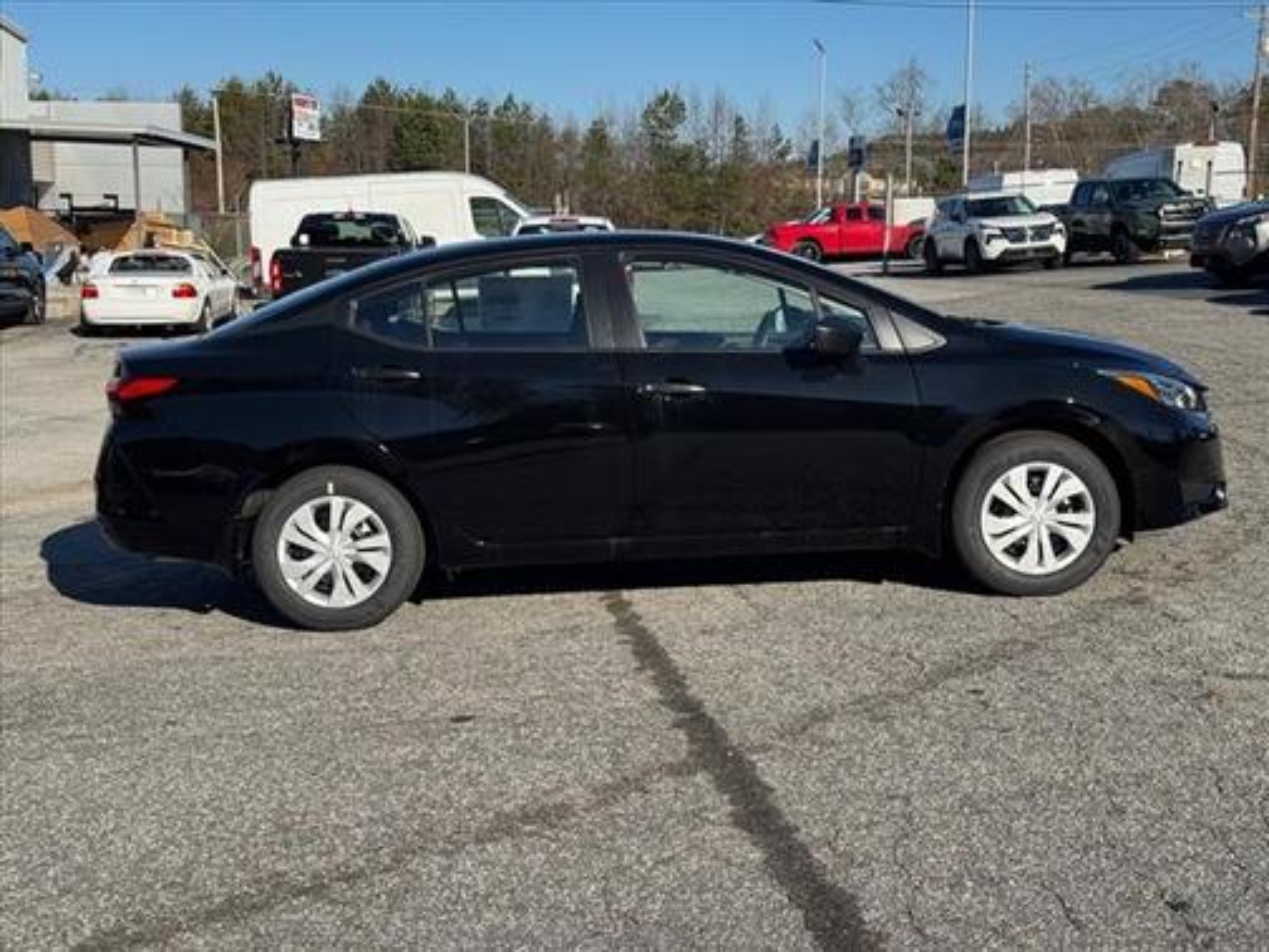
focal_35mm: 48
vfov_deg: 30.3
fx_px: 1760
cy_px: 476
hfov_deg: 39.7
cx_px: 634
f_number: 1.78
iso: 64
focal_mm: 6.76
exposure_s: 1/3817
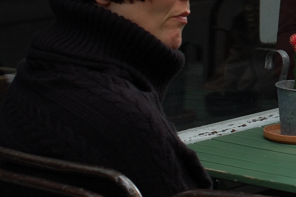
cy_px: 7
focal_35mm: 248
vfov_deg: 5.5
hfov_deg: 8.1
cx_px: 445
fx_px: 2037
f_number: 5
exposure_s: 1/320
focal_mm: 50
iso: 200
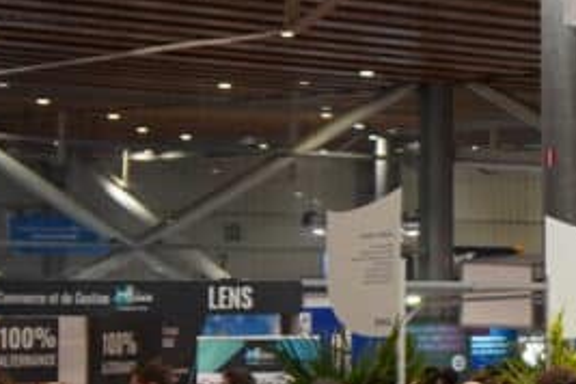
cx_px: 1076
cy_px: 135
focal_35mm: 134
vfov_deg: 10.2
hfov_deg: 13.5
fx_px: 2144
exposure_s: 1/80
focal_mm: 35
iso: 640
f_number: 4
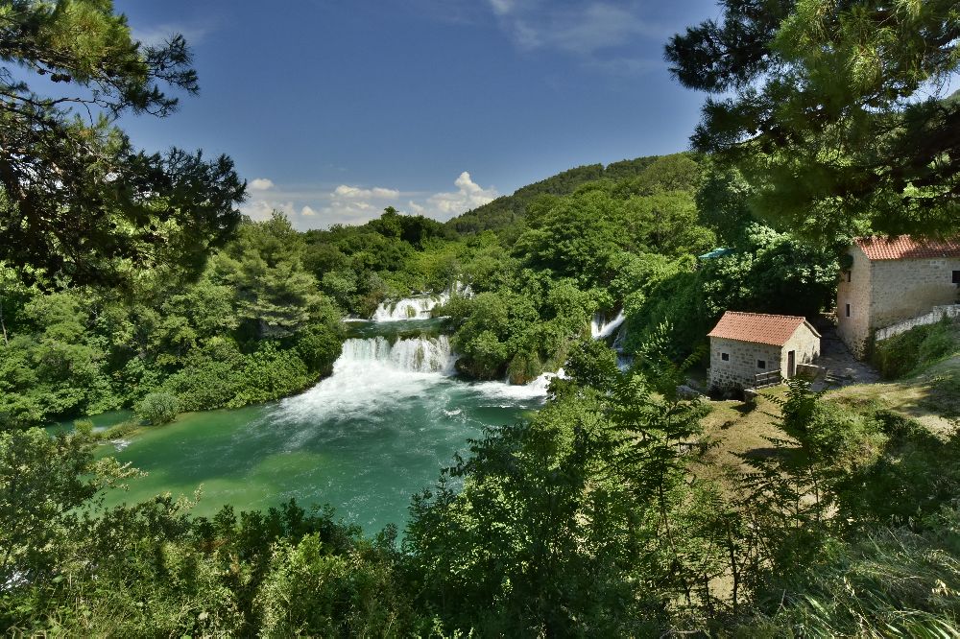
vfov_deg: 67.3
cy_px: 320
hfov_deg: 90.0
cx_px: 480
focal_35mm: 18
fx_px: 480
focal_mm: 12
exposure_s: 1/400
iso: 400
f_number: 10
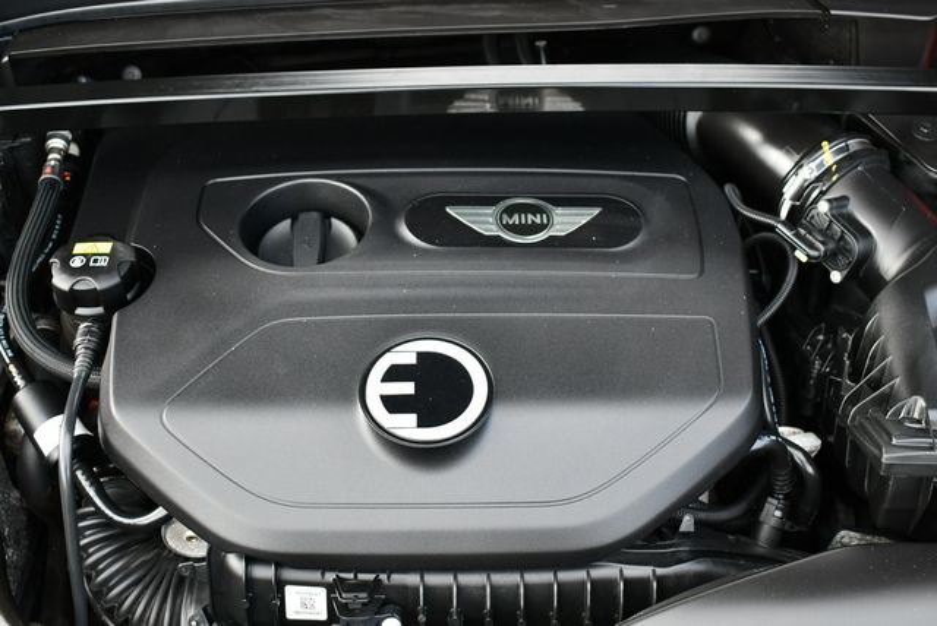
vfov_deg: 25.1
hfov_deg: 36.8
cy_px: 313
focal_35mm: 54
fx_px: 1407
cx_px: 468
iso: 450
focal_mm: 27
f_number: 4
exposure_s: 1/250
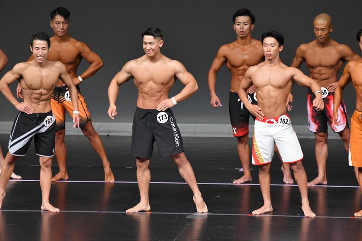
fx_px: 3468
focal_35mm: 345
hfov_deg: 6.0
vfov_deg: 4.0
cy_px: 120
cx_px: 181
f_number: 5.6
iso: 4000
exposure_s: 1/400
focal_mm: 230
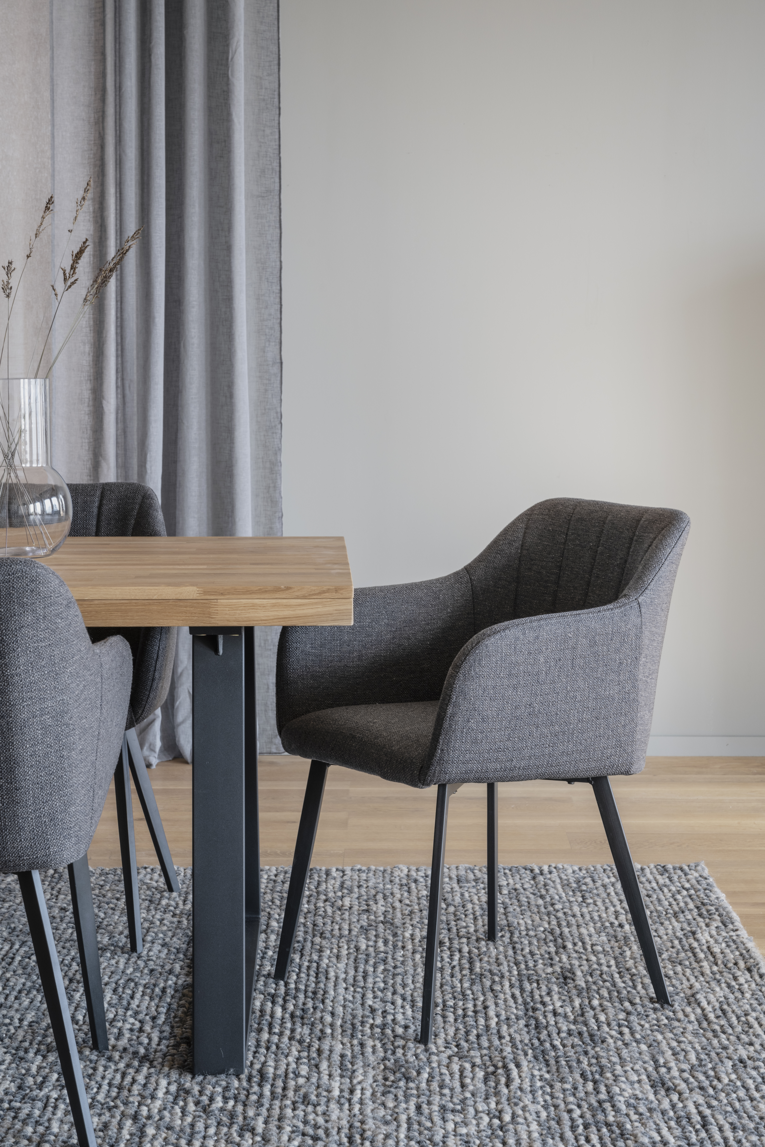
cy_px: 574
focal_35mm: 70
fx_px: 2231
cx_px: 382
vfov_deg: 28.8
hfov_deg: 19.5
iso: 160
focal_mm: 70
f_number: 10
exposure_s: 1/8
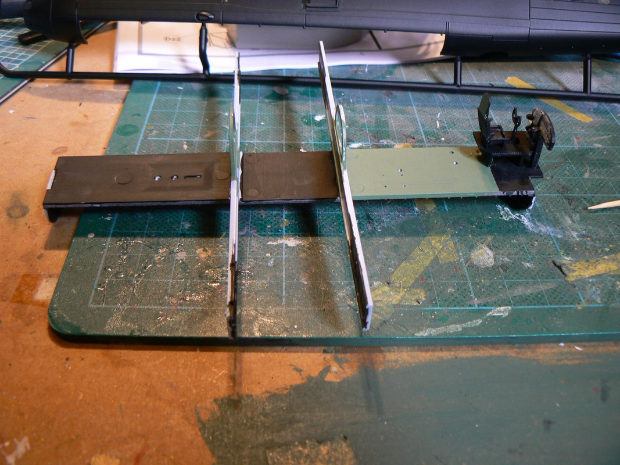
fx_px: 645
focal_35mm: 36
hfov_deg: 51.4
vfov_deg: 39.6
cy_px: 232
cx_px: 310
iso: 100
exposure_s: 1/30
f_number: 2.8
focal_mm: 6
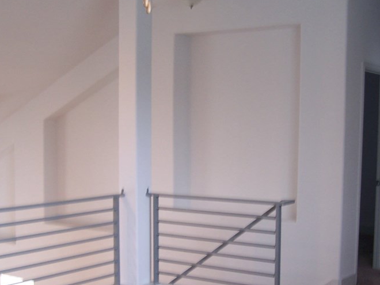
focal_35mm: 59
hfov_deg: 32.7
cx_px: 196
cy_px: 194
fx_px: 648
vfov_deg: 24.7
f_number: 2.8
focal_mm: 6.3
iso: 80
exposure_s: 1/8
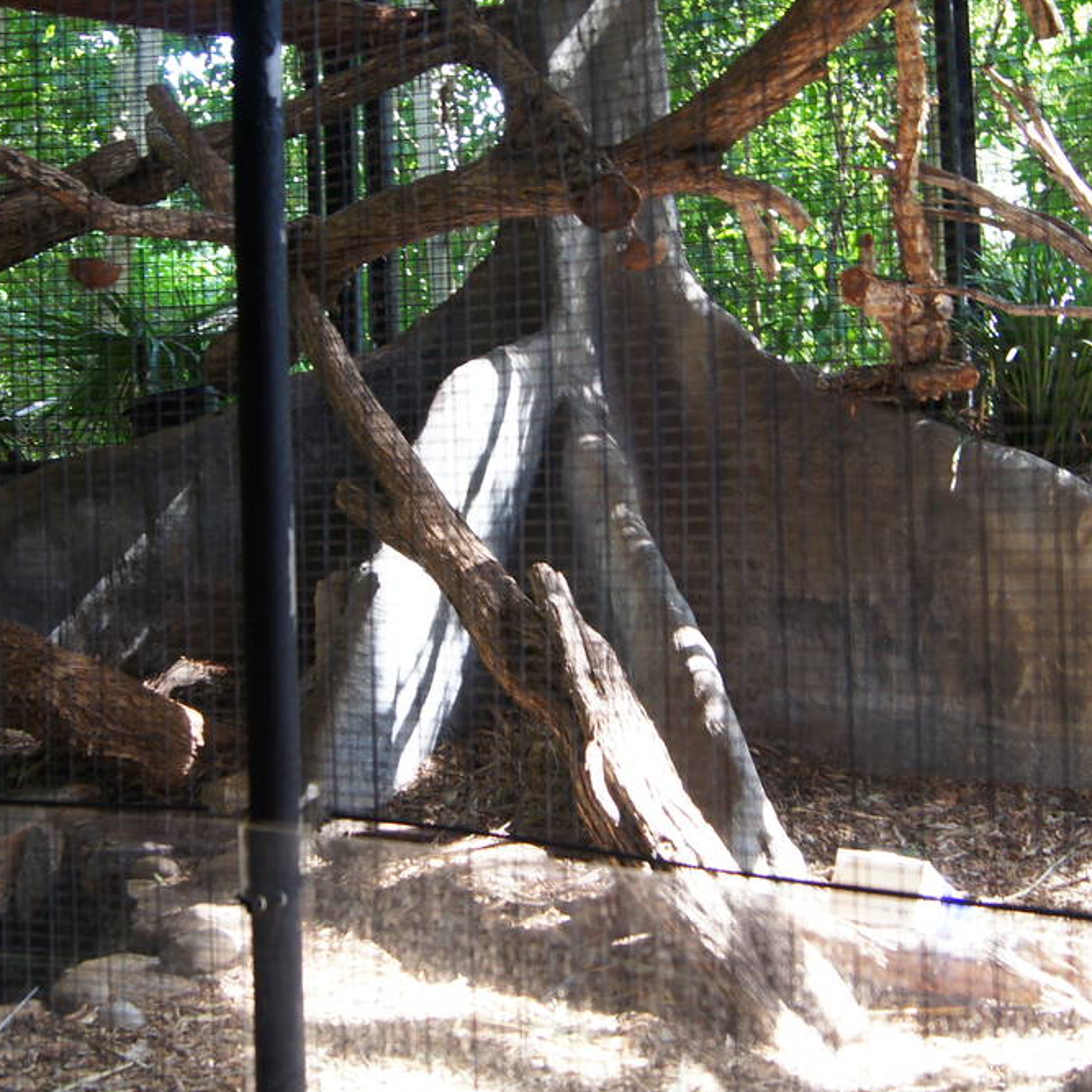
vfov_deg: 31.0
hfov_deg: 31.1
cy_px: 417
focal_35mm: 55
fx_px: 1963
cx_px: 504
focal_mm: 18
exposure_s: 1/30
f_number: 3.5
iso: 250
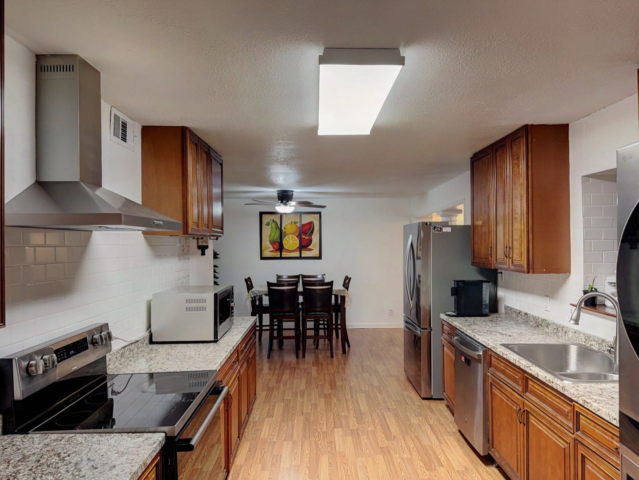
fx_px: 443
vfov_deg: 56.8
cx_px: 320
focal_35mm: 24
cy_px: 240
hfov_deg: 71.6
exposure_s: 1/60
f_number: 1.78
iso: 125
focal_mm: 6.76
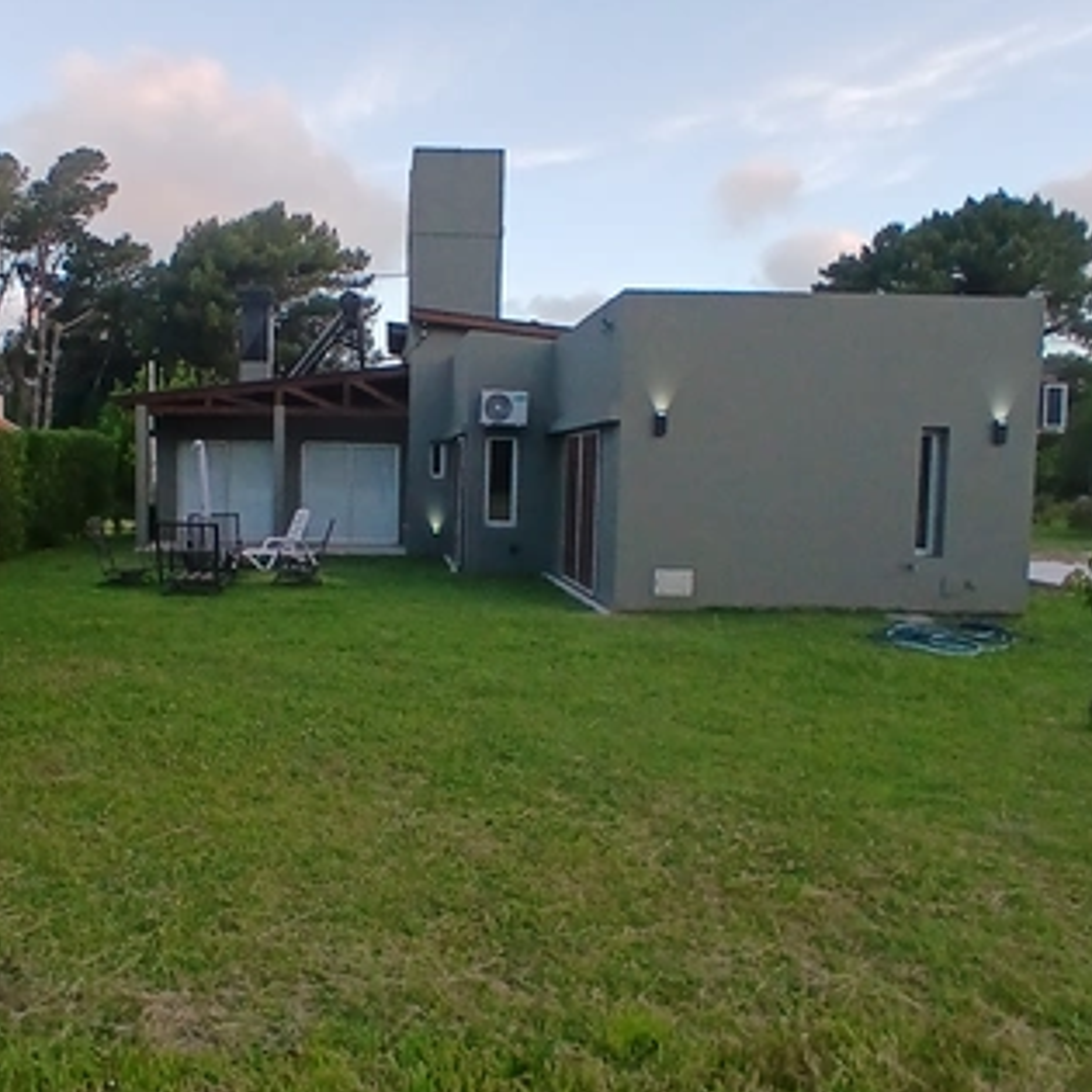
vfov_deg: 72.1
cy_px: 562
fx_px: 749
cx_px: 385
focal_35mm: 21
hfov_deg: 70.5
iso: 64
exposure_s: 1/100
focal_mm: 1.4
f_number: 2.2
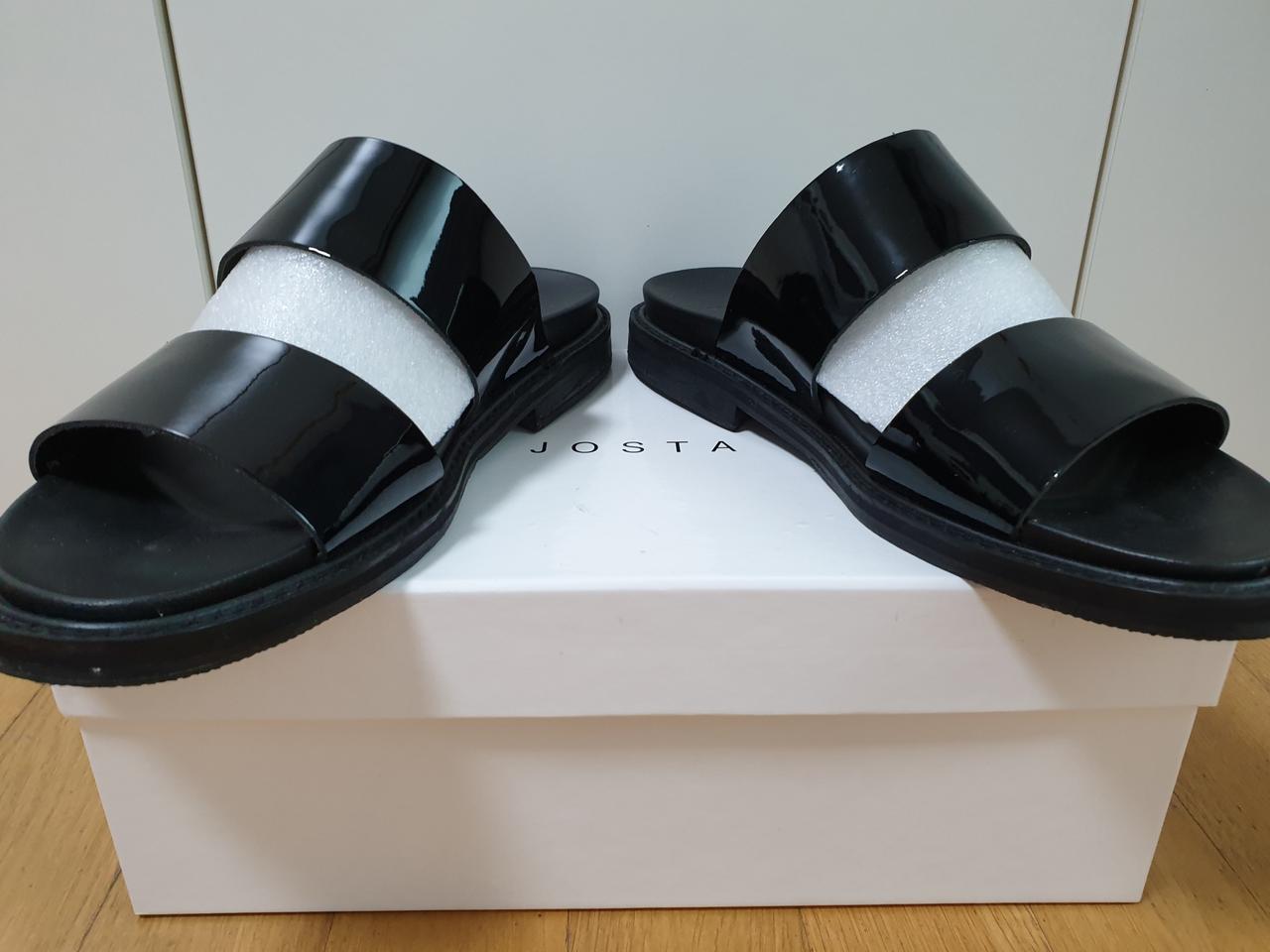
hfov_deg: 67.3
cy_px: 476
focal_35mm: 26
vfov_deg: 53.1
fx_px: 954
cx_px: 635
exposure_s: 1/60
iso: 200
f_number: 2.4
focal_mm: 4.3
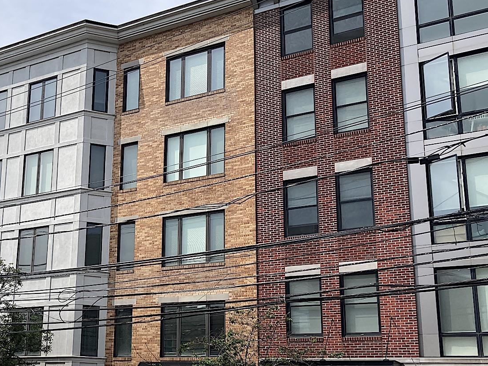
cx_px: 112
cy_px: 253
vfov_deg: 31.2
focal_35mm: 46
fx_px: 648
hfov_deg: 39.9
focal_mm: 3.99
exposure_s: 1/2208
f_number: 1.8
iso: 20
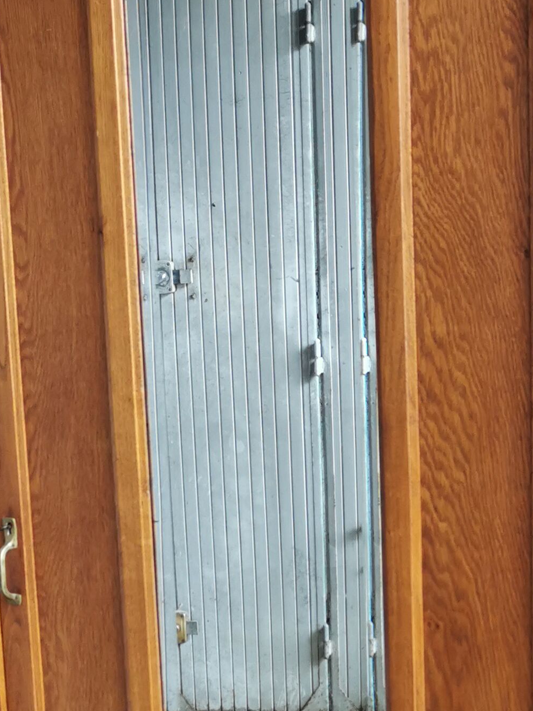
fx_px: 1519
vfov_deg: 26.1
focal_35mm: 74
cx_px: 391
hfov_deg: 19.8
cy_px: 517
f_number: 1.8
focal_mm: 5.58
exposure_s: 1/60
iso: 160
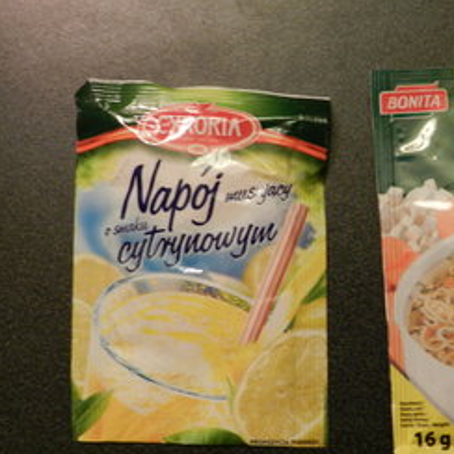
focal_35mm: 55
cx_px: 367
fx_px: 816
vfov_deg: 31.1
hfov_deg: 30.3
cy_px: 247
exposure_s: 1/8
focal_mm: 6.7
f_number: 4
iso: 400
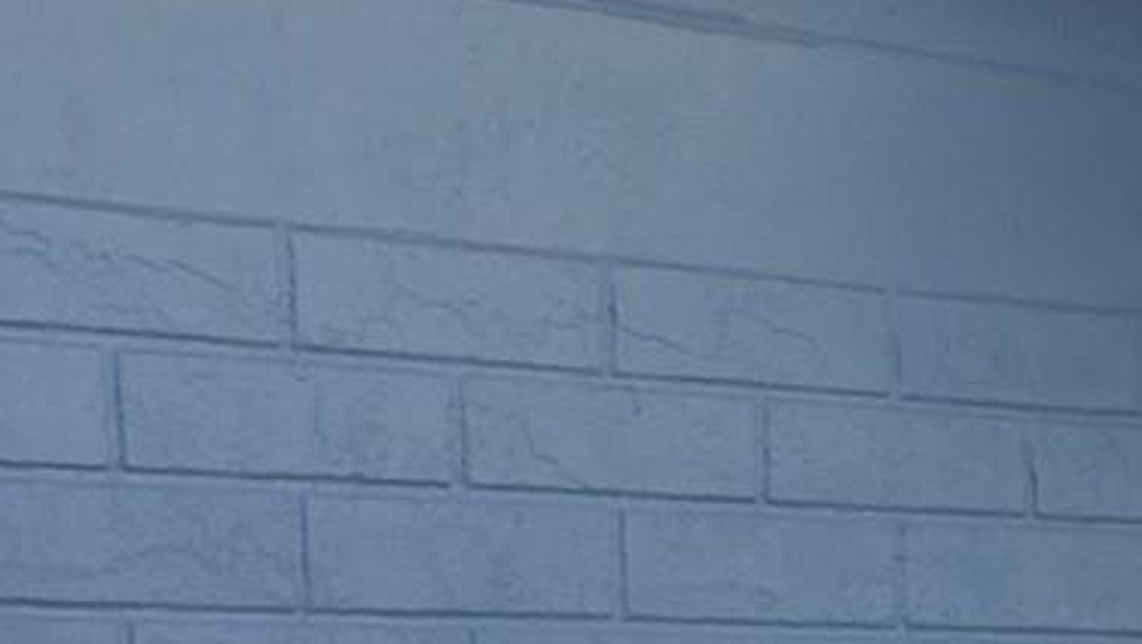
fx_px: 4091
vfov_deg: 8.6
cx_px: 1243
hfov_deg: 15.5
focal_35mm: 135
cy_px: 1163
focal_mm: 4.15
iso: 25
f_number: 2.2
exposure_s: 1/801
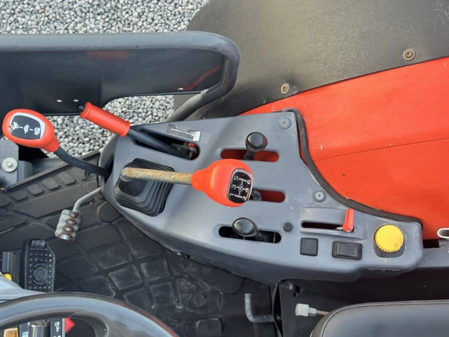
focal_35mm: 48
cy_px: 168
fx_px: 623
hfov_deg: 39.7
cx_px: 224
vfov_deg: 30.3
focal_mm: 6.86
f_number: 1.78
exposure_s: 1/60
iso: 125
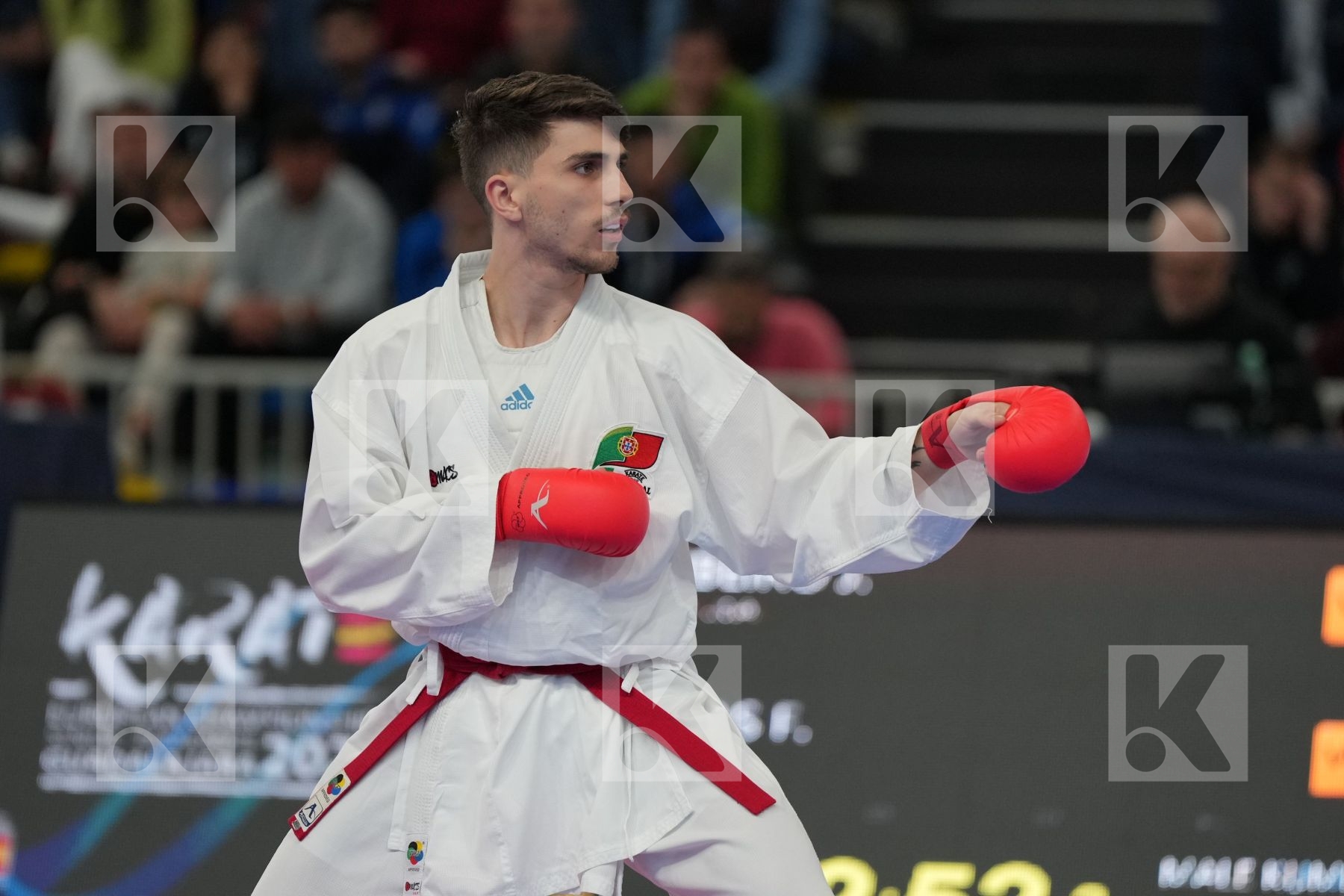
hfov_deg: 6.9
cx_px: 672
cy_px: 448
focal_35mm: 300
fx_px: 11199
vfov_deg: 4.6
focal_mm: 200
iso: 1600
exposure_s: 1/1000
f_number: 2.8
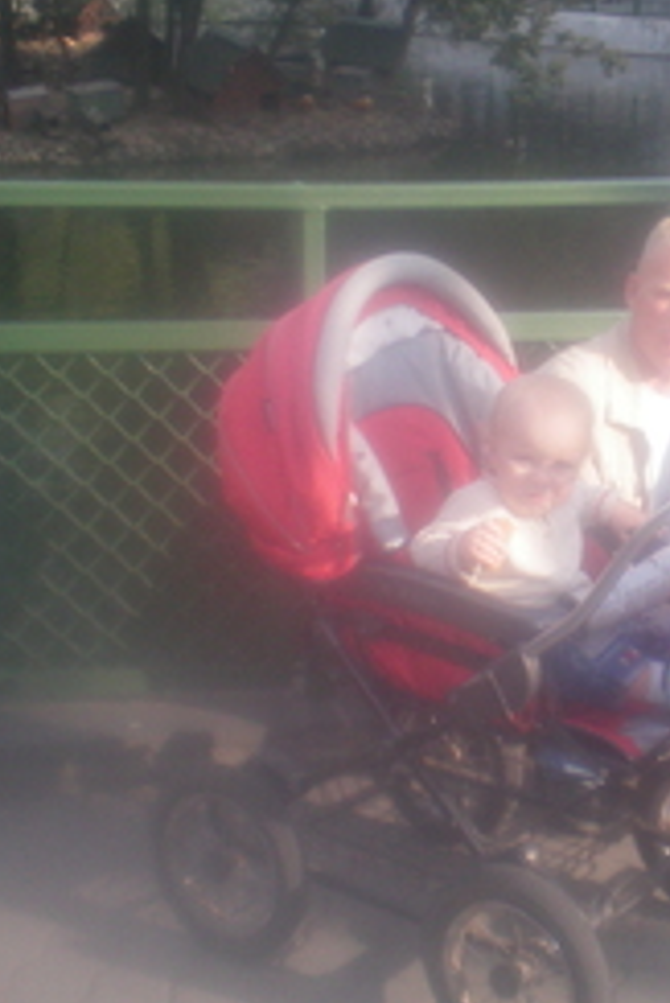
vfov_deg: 27.6
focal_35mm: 73
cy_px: 407
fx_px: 2035
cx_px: 563
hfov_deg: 18.5
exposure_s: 1/320
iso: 64
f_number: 3.1
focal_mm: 6.3
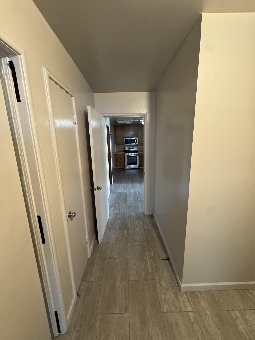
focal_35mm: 14
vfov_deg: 102.1
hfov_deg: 85.7
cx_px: 128
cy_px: 170
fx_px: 138
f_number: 2.2
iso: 1000
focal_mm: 2.22
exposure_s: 1/60
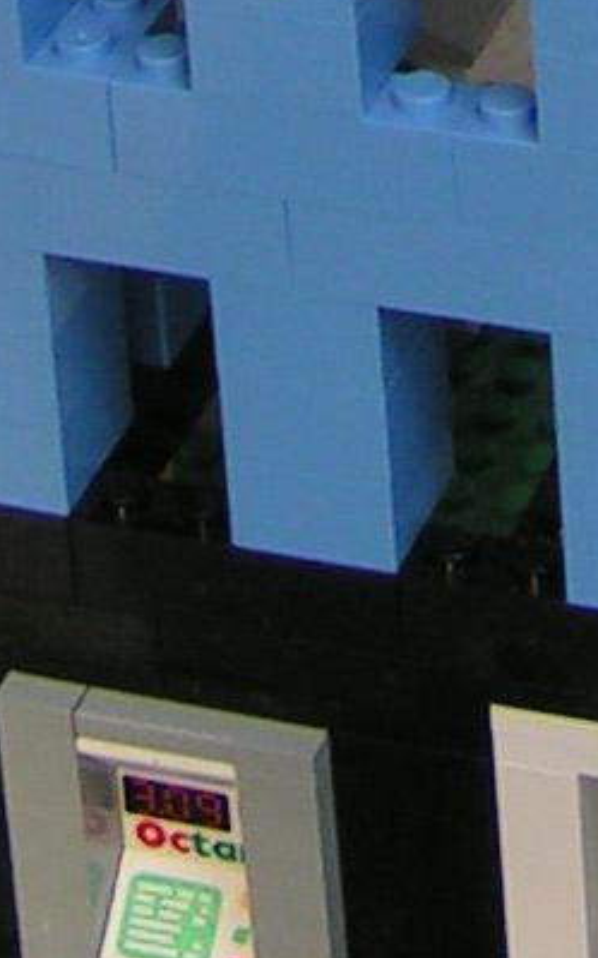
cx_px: 605
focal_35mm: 207
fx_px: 5404
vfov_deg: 9.1
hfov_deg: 6.3
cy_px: -1361
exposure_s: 1/60
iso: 50
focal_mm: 5.8
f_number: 3.5
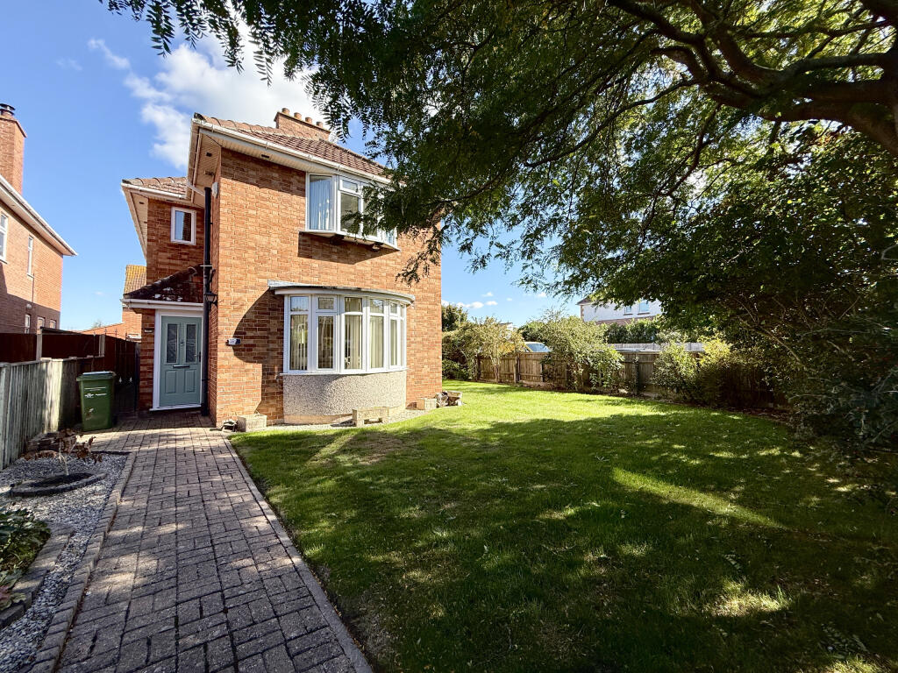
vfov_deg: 85.7
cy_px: 336
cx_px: 449
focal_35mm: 14
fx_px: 363
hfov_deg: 102.1
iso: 50
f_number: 2.2
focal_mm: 2.22
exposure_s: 1/985
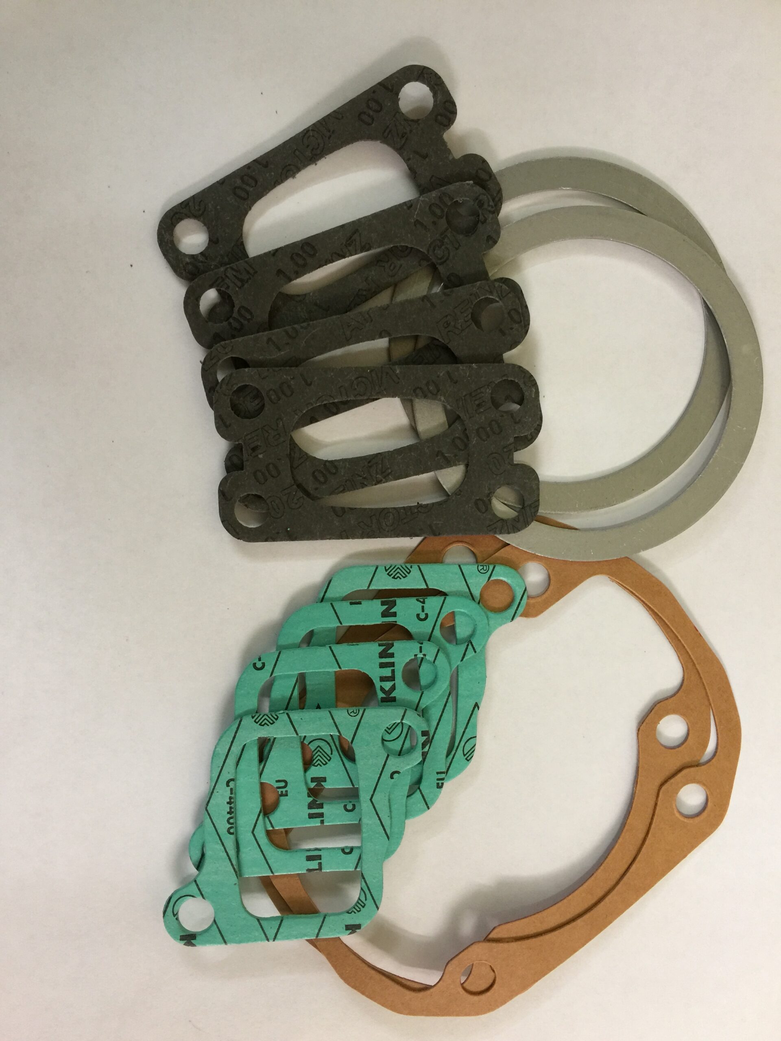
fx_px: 872
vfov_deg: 61.7
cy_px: 520
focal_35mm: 29
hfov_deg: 48.2
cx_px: 390
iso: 80
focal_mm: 4.15
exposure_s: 1/17
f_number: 2.2
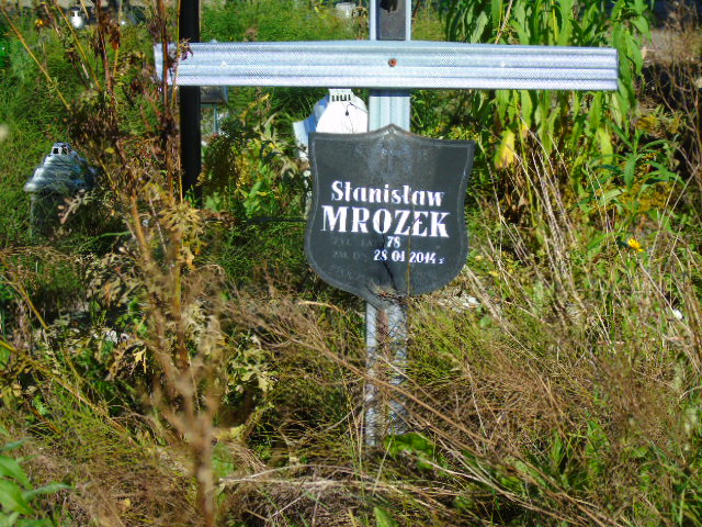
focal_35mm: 94
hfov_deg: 20.9
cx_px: 351
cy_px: 264
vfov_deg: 15.7
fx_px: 1906
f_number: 4.3
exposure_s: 1/500
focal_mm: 17
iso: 80
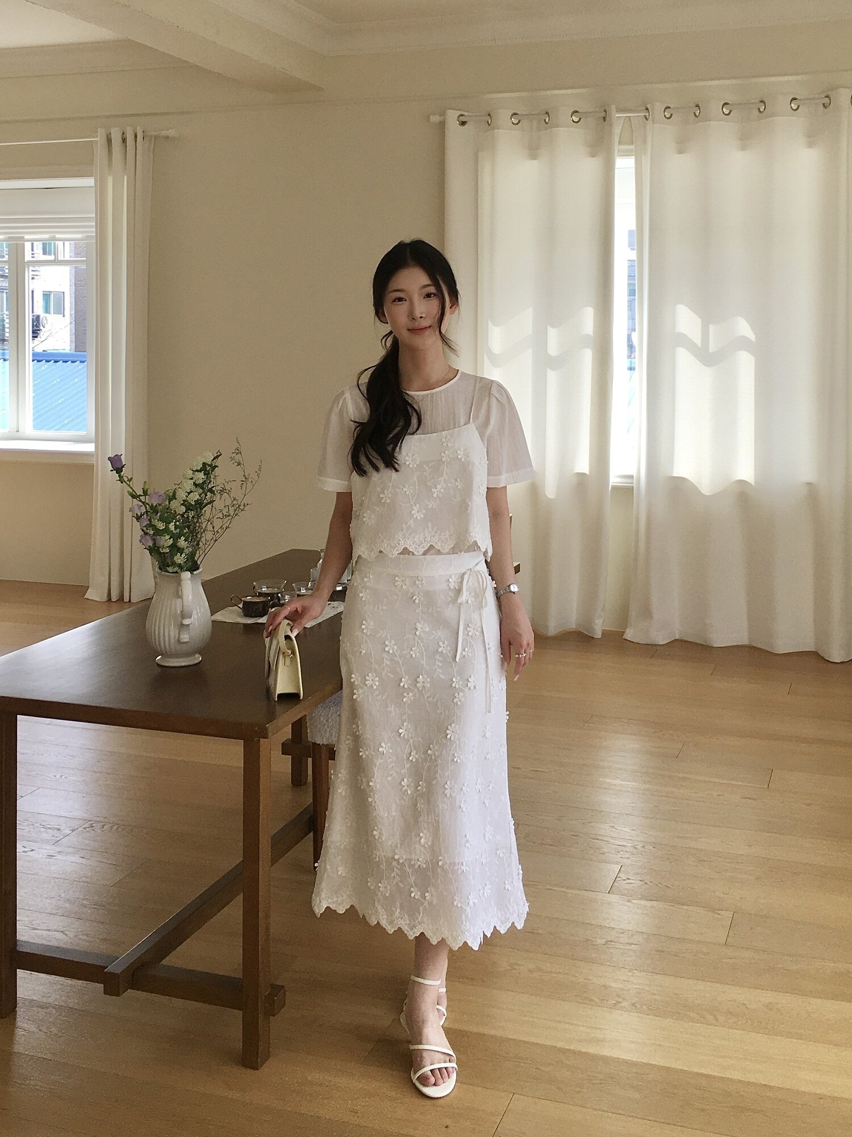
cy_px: 568
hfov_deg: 48.2
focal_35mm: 29
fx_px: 952
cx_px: 426
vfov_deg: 61.7
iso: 25
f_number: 2.2
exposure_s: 1/358
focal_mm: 4.15
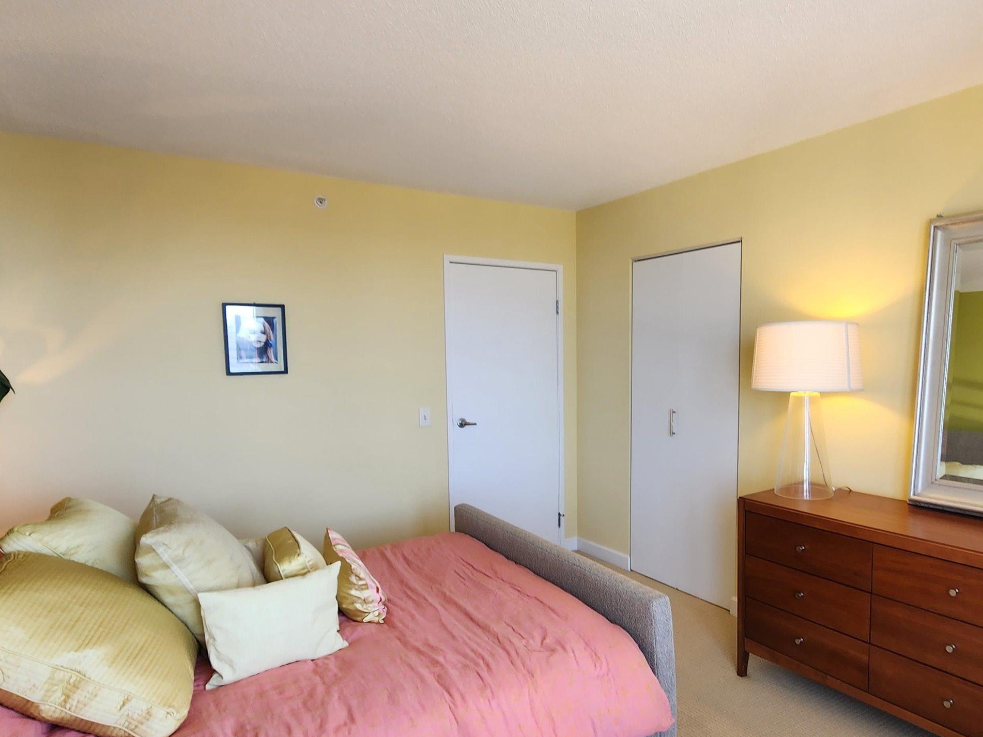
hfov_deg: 78.4
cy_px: 416
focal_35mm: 21
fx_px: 596
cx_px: 568
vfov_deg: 63.2
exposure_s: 1/60
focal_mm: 2.2
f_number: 2.2
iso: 64
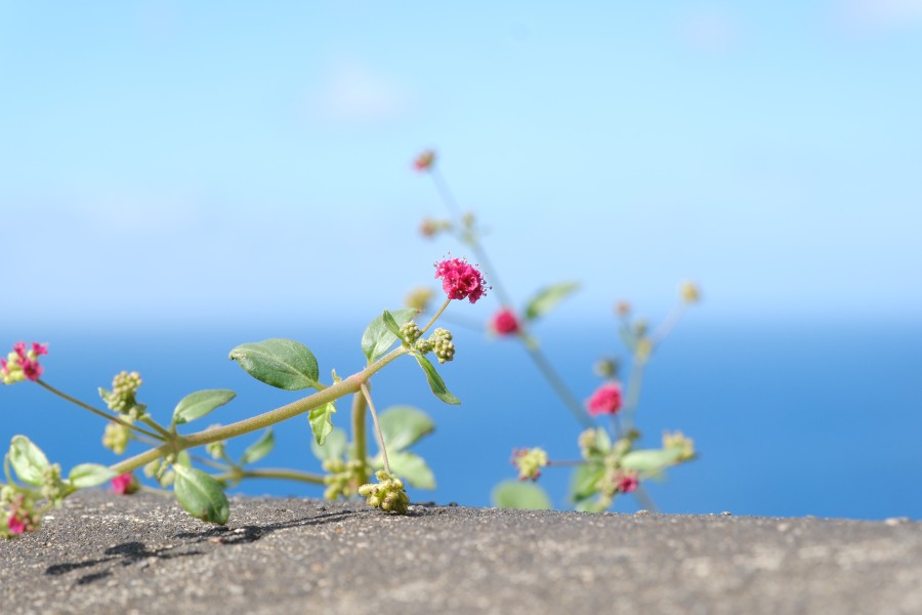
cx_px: 461
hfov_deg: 24.5
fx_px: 2126
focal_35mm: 83
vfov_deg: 16.5
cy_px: 308
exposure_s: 1/500
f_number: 8
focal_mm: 55
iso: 400
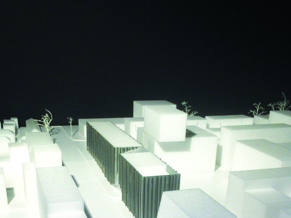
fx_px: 395
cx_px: 144
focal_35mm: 47
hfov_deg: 40.4
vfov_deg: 29.0
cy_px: 217
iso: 32
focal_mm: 4.15
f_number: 2.2
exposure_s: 1/121
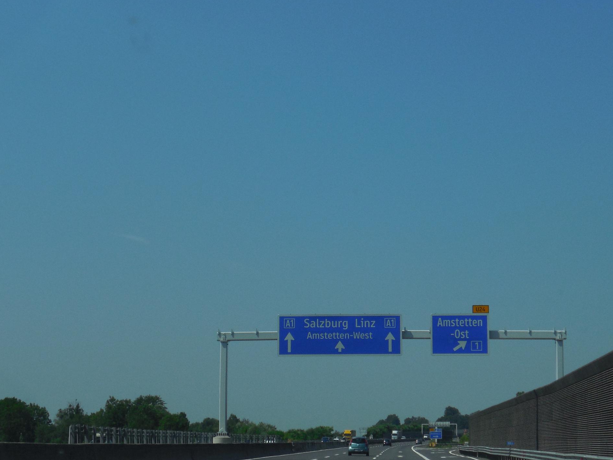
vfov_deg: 16.8
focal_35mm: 88
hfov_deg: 22.2
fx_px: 1558
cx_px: 358
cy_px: 253
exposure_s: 1/1000
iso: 125
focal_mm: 12.8
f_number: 6
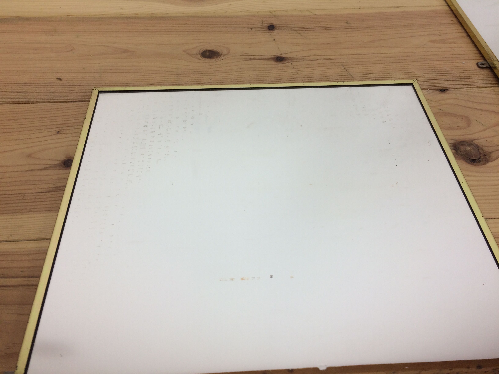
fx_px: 418
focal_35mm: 29
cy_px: 187
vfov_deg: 48.2
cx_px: 250
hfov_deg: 61.7
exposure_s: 1/50
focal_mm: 4.15
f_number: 2.2
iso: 40
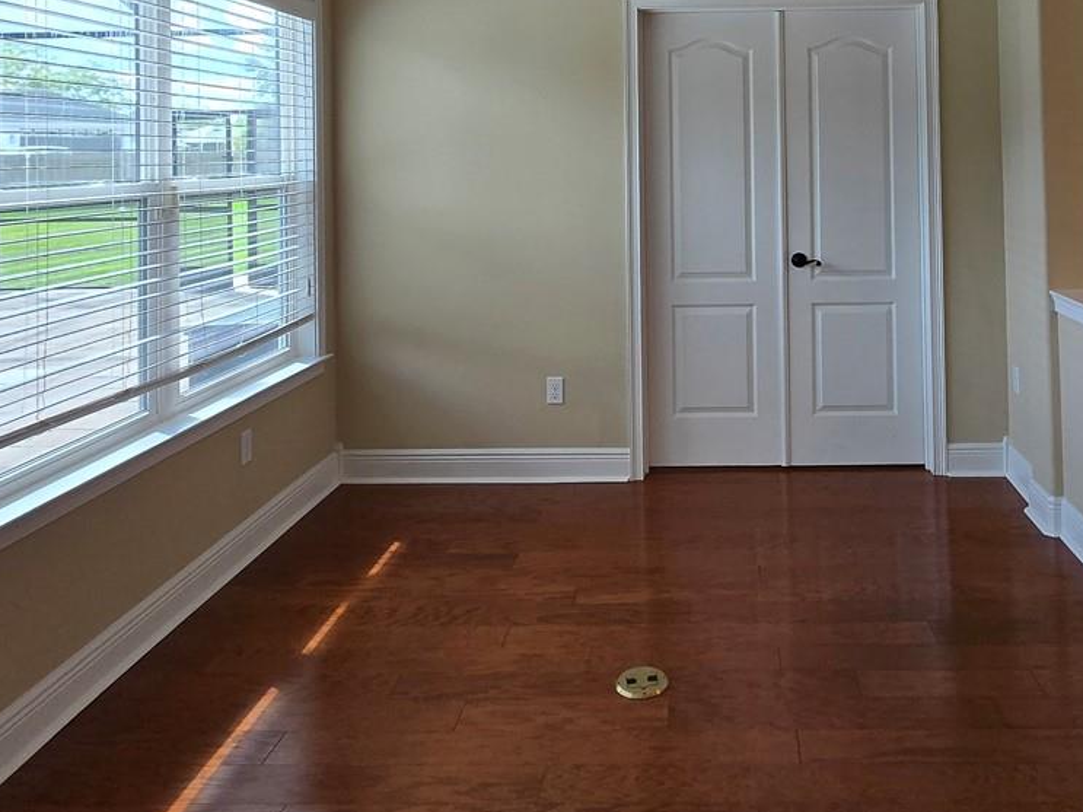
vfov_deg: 46.7
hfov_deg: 62.3
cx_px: 700
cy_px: 146
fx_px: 876
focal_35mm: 28
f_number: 2.2
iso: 50
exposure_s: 1/60
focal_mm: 1.7
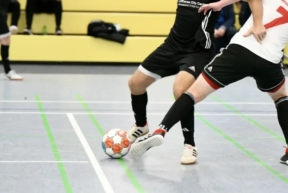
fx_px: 1473
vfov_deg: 7.5
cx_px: 188
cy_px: 58
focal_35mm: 184
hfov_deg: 11.2
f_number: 2.8
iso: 16000
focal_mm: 112
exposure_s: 1/1600
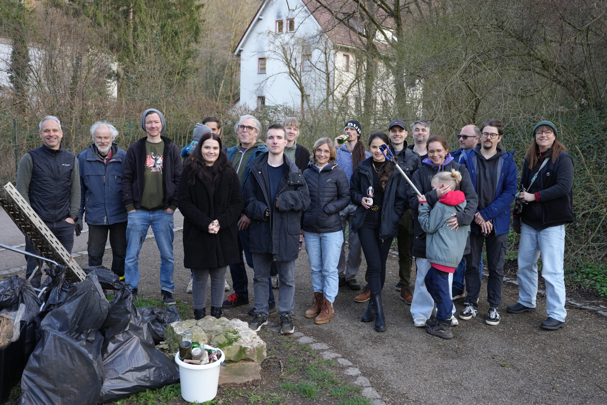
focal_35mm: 35
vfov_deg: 37.9
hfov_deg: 54.4
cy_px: 202
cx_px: 304
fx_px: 590
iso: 500
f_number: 4
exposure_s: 1/160
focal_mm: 35
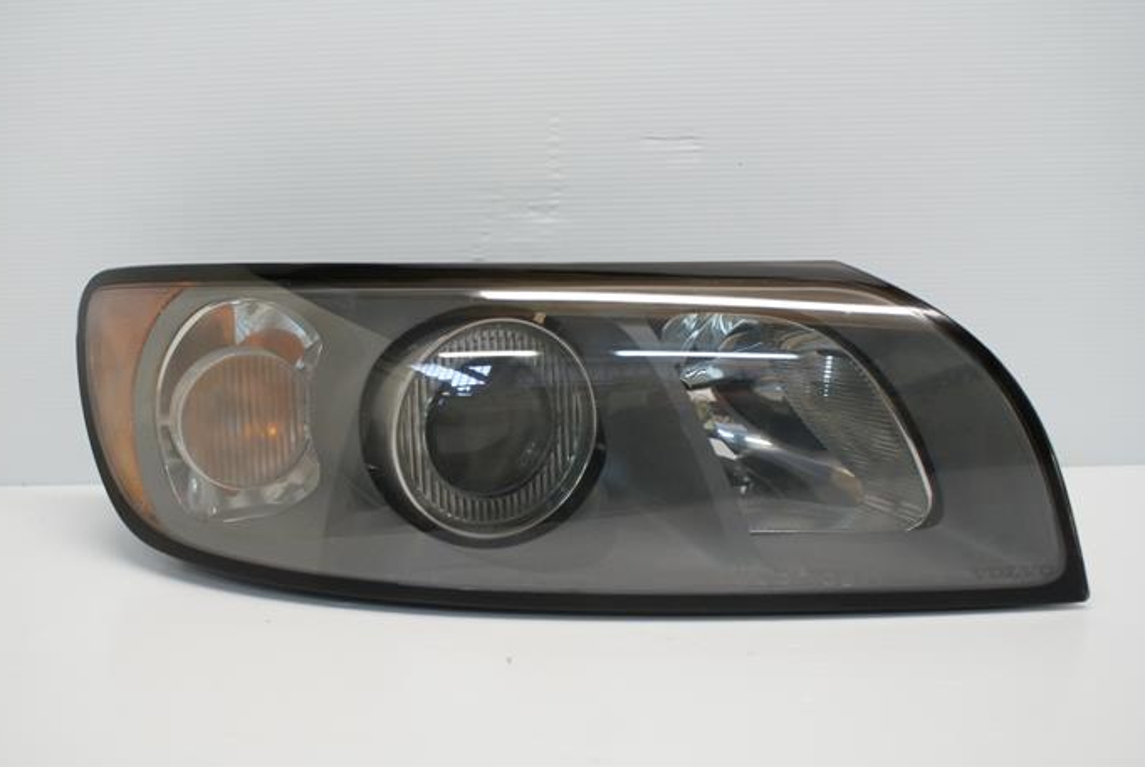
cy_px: 369
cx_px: 557
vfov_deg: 32.7
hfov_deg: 47.3
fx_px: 1306
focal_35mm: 41
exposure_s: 1/40
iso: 400
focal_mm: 26
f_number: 4.5
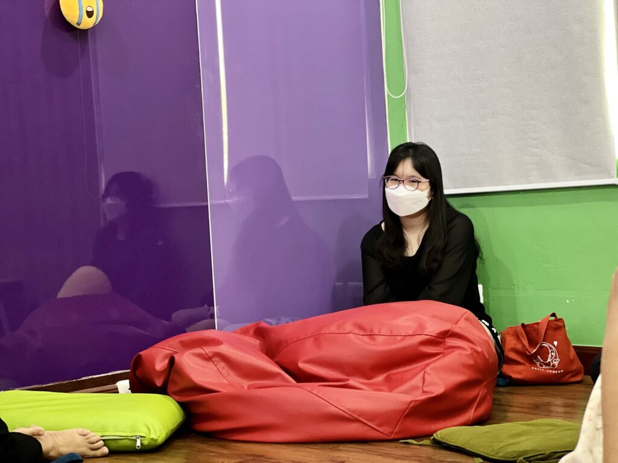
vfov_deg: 19.1
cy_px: 232
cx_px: 309
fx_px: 1375
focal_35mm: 77
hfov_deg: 25.3
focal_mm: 9
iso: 320
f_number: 2.8
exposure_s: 1/20
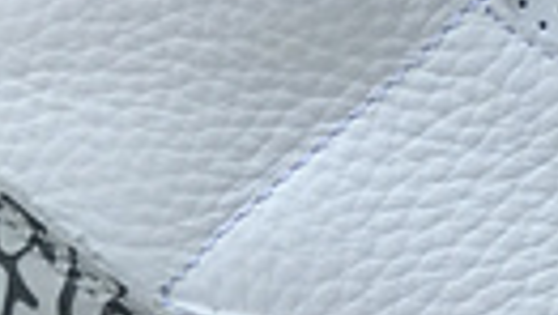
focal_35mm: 351
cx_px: 839
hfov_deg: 6.1
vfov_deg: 3.5
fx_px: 5199
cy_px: -11
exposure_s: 1/754
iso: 20
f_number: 2.8
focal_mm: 6.6
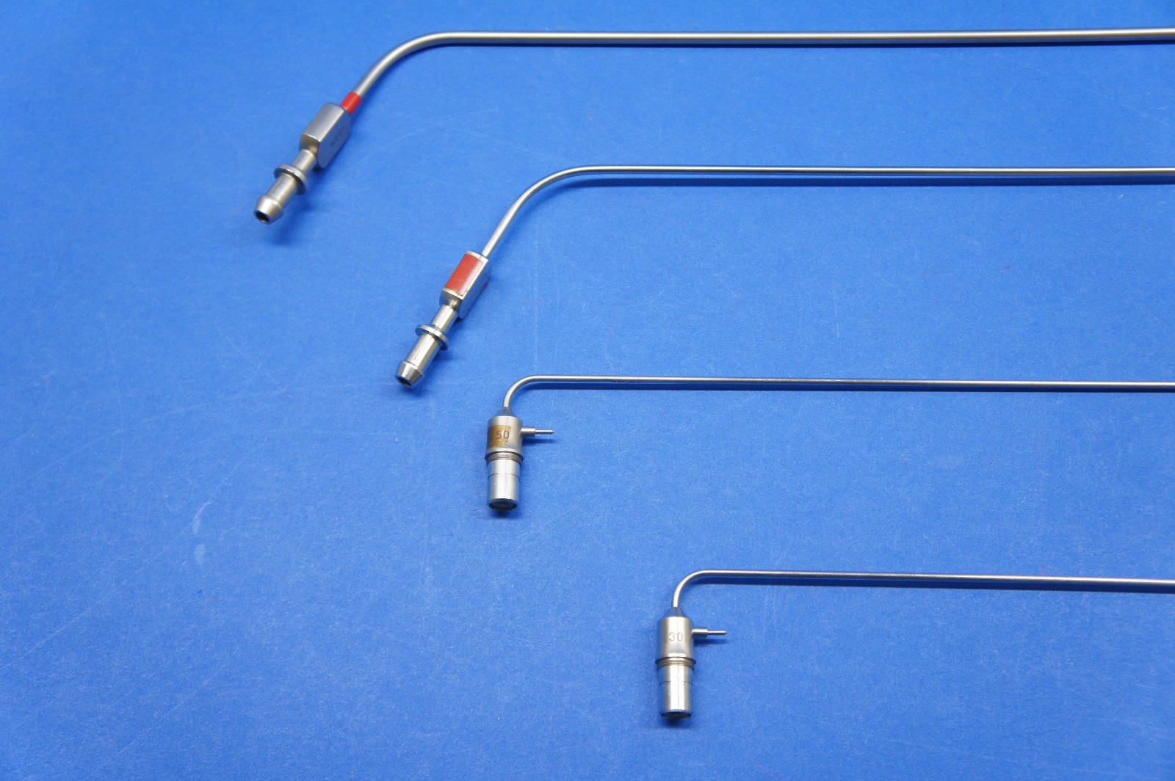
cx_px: 588
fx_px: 1516
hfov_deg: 42.4
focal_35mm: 46
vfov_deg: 28.9
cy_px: 390
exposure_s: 1/50
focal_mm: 31
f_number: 4.5
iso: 250
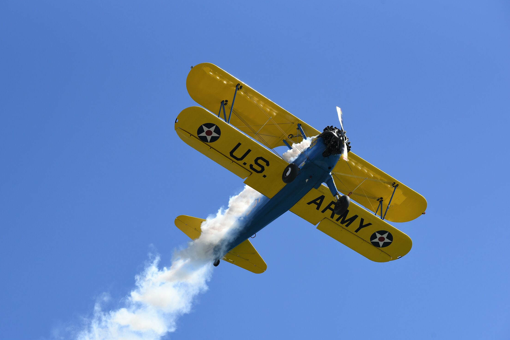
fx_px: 1913
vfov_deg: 10.2
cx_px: 244
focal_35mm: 135
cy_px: 181
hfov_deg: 15.2
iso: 500
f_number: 9
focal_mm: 125
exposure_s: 1/1600
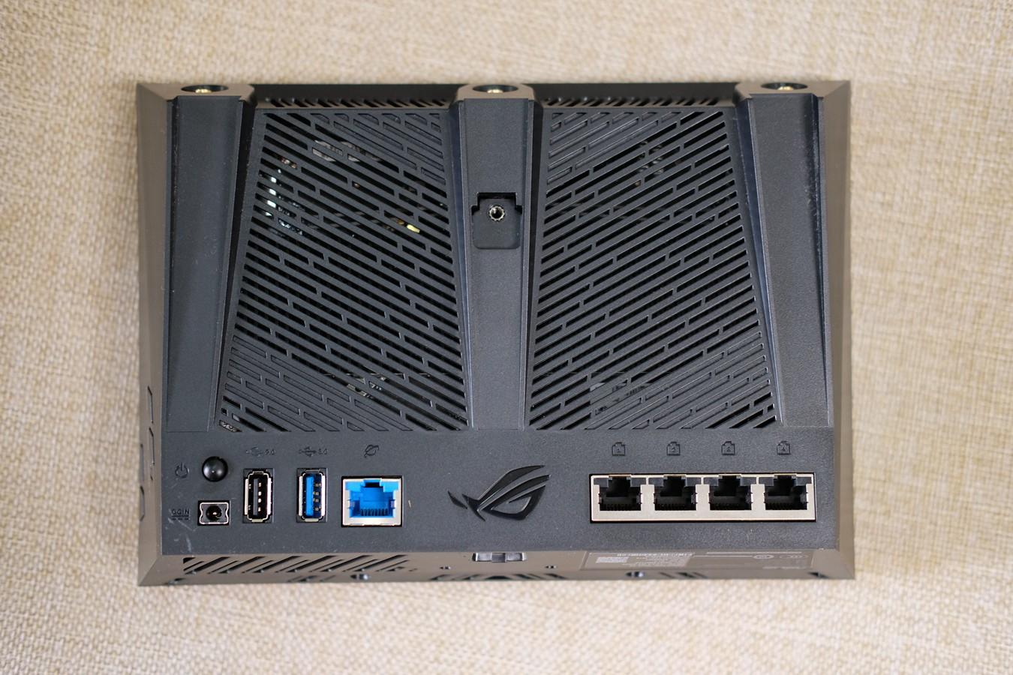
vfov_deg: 25.5
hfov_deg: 37.5
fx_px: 1491
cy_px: 338
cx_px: 506
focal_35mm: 53
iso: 800
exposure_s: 1/110
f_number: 2
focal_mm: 35
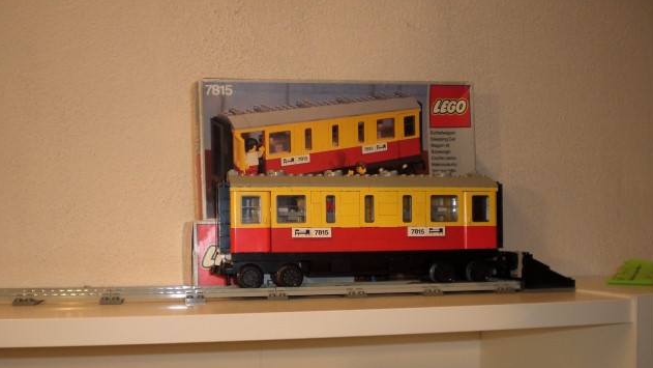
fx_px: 727
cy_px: 238
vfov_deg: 28.2
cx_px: 327
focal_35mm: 42
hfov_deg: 48.4
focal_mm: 6.3
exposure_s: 1/60
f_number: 3.1
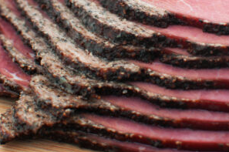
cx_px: 164
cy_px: 25
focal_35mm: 124
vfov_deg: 11.0
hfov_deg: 16.5
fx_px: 789
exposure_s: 10
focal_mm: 35
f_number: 5.6
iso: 200
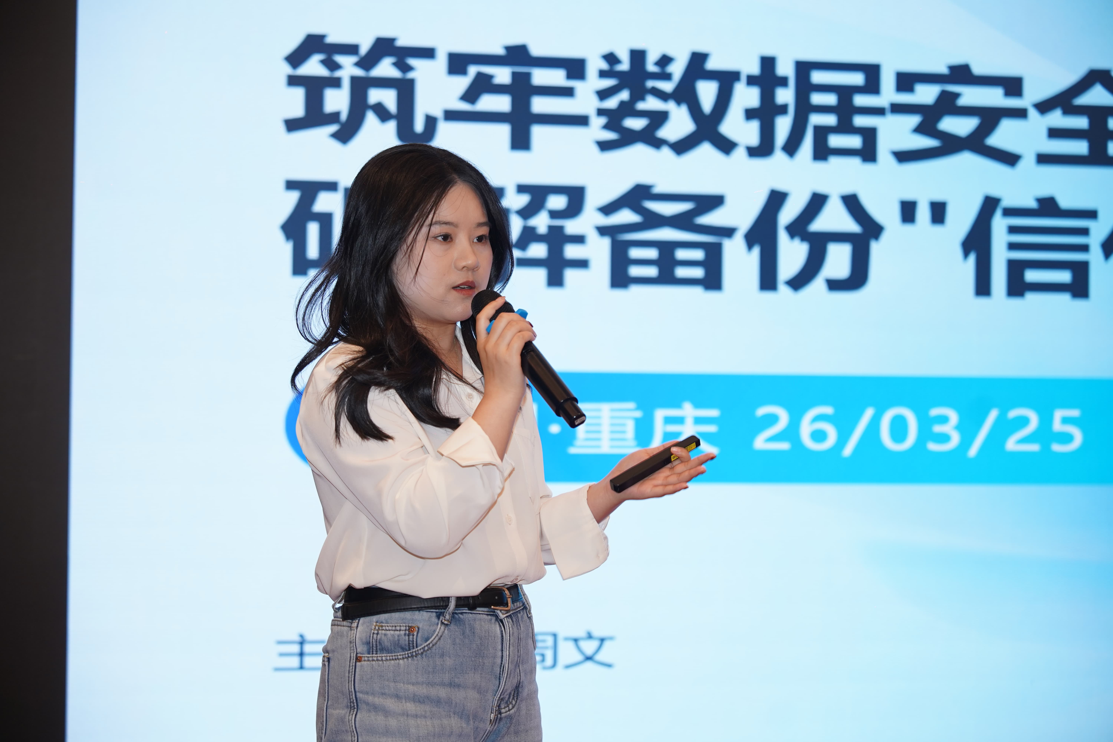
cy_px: 371
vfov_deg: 19.5
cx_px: 556
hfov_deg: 28.8
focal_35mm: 70
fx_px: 2164
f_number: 2.8
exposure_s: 1/125
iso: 320
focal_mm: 70
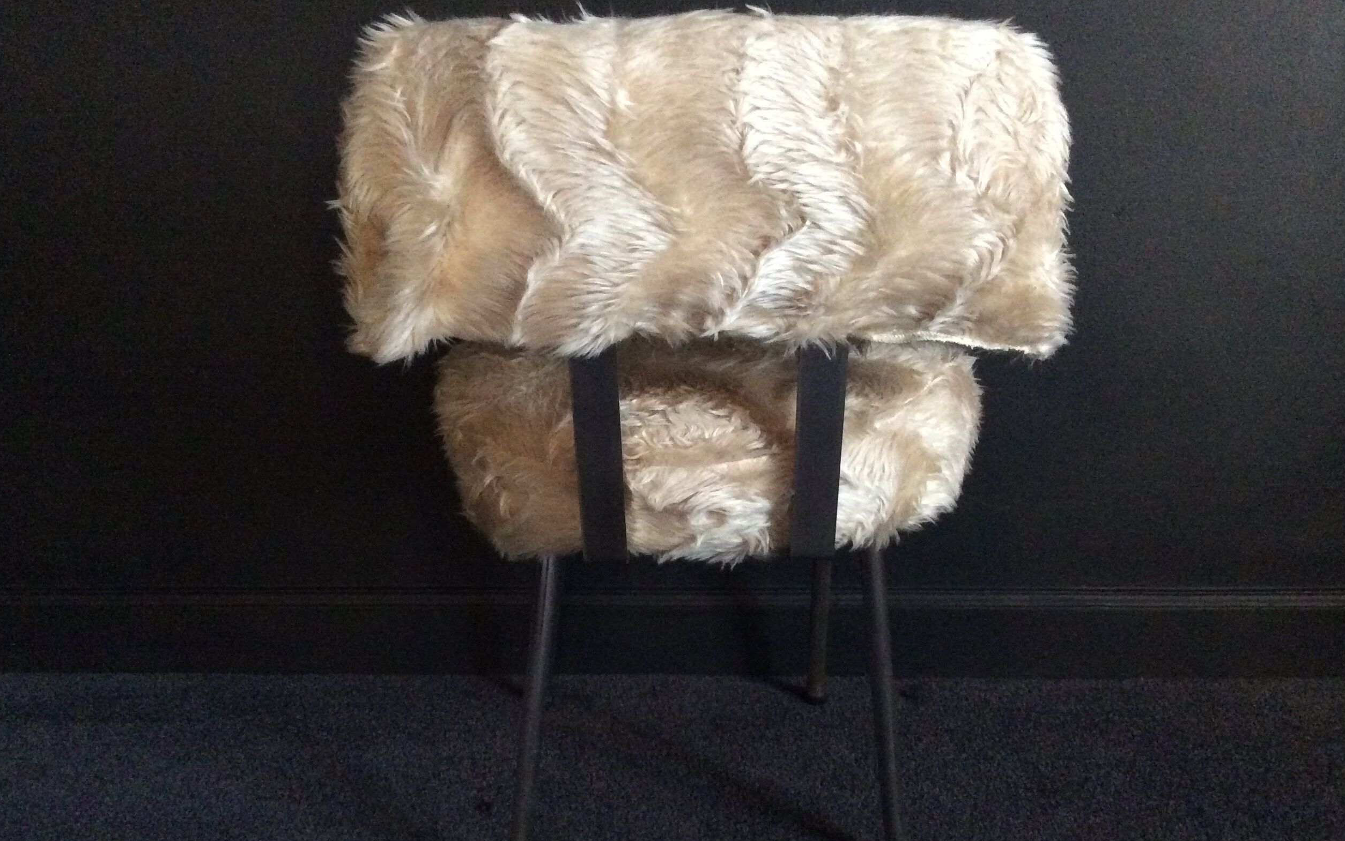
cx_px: 682
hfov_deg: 55.3
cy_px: 500
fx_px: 1283
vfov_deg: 36.2
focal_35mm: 35
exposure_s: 1/17
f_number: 2.4
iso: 400
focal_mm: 3.3
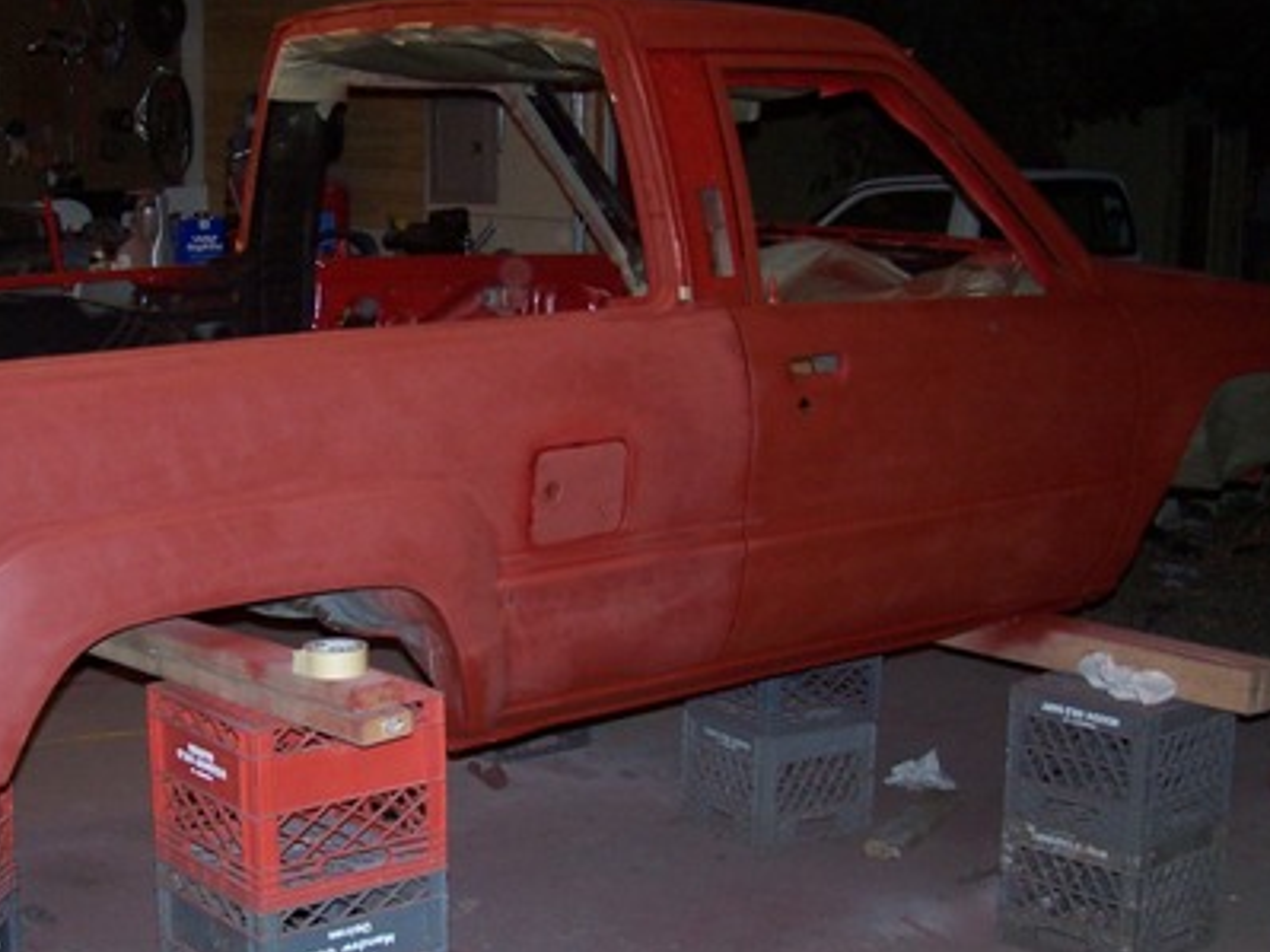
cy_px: 608
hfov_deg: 31.5
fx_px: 2237
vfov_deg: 23.9
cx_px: 446
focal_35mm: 61
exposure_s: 1/60
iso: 140
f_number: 2.8
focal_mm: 6.3
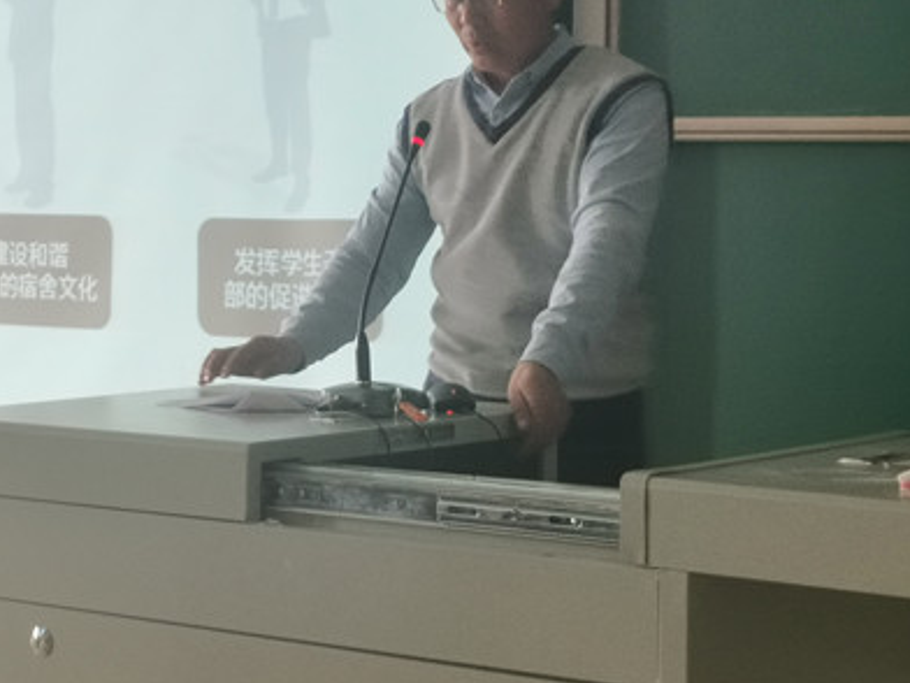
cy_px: 128
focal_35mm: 98
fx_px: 2576
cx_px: 232
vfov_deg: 15.0
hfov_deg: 19.9
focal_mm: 5.58
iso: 125
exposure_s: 1/50
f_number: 1.8
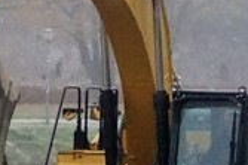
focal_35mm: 504
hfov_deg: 4.1
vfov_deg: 2.7
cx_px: -108
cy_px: 141
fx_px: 3469
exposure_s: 1/1000
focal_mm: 70
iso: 3200
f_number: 5
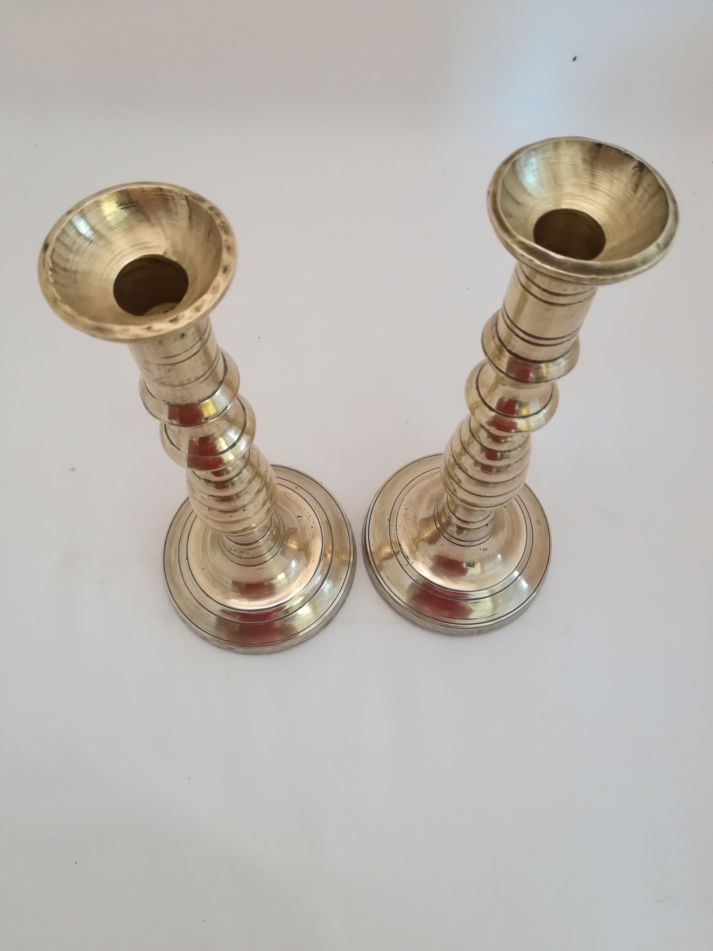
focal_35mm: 26
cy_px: 476
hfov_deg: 53.1
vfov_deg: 67.3
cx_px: 356
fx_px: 714
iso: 200
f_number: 2.2
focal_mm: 3.83
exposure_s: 1/33.3
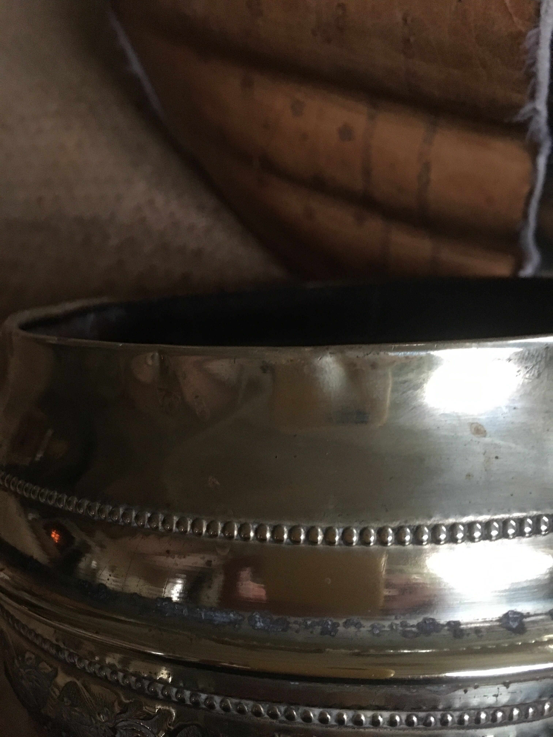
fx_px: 618
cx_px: 276
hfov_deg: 48.2
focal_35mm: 29
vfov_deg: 61.7
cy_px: 368
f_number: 2.2
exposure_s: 1/17
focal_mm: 4.15
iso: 320
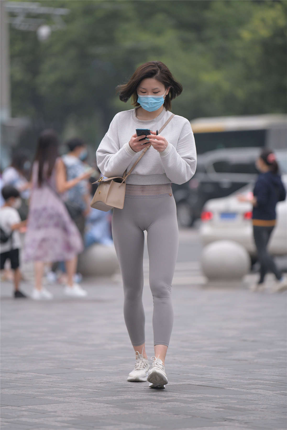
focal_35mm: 185
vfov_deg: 11.1
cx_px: 144
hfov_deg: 7.4
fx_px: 2212
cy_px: 215
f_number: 3.2
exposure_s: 1/640
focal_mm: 185
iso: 1250
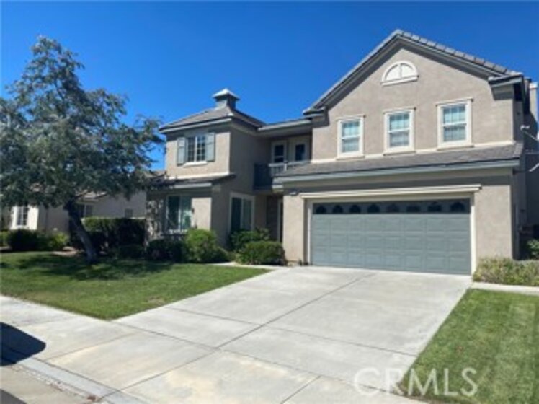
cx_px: 270
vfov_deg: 53.0
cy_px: 202
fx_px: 405
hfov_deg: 67.3
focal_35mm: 26
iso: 32
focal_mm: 4.25
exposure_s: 1/3610
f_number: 1.8
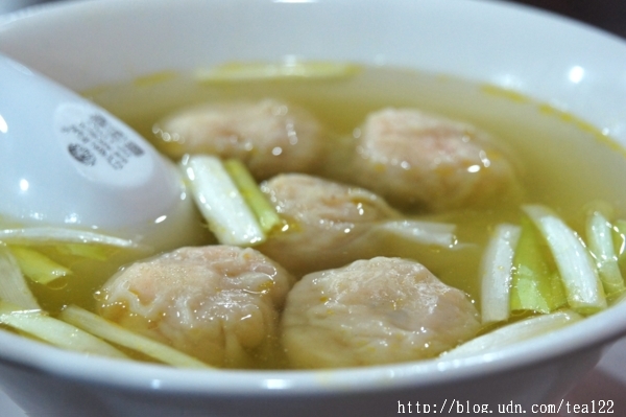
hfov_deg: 18.7
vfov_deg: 12.5
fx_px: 1902
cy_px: 208
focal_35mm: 110
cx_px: 313
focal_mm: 73
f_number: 5.6
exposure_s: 1/40
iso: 1600
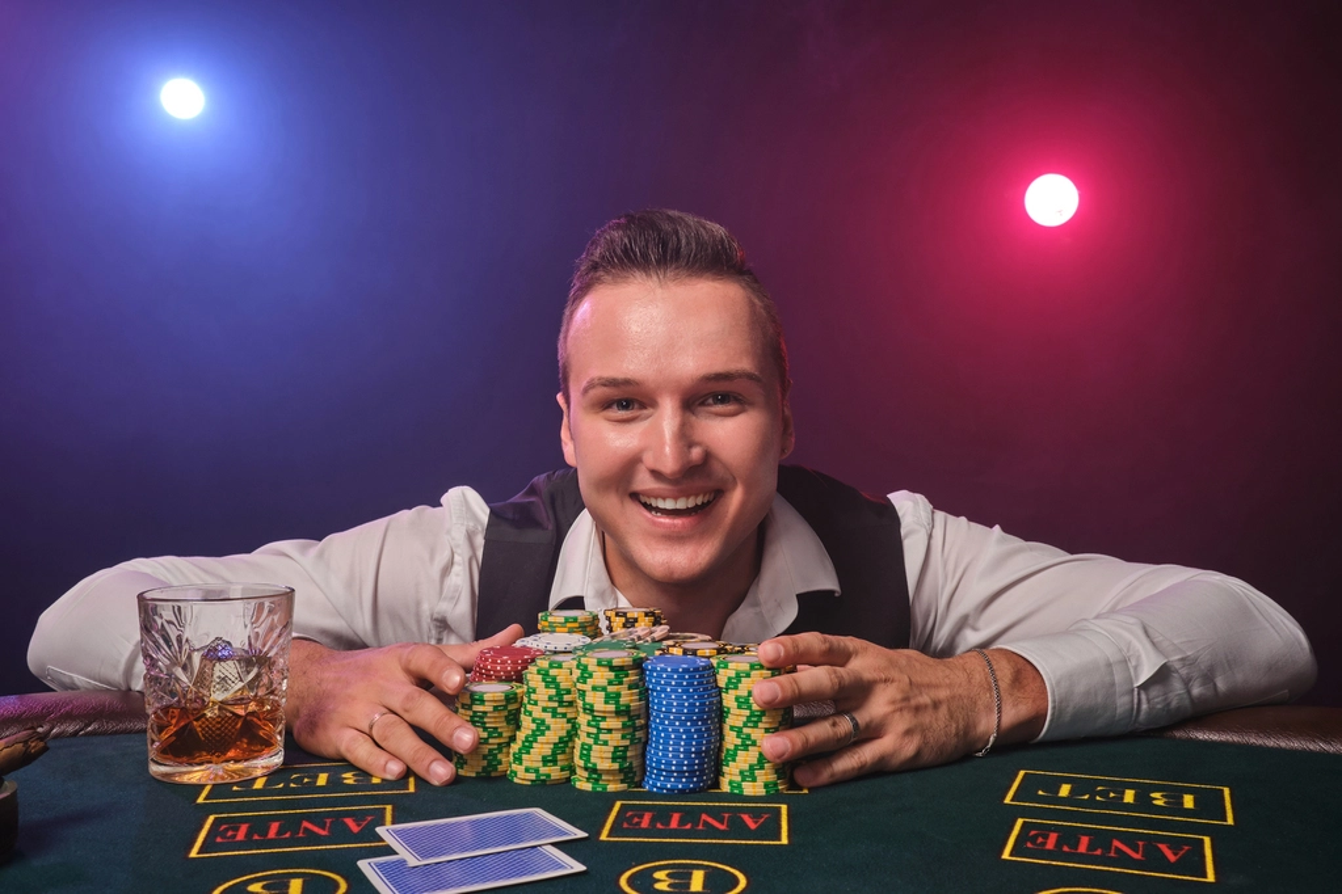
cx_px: 671
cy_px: 447
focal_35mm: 35
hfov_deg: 54.4
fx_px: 1305
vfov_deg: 37.9
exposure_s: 1/125
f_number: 8
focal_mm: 23
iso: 250
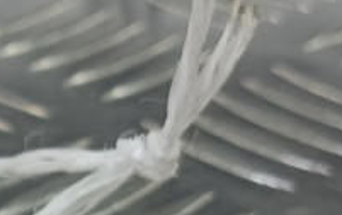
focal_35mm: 124
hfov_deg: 15.8
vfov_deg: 9.5
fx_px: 1157
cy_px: 505
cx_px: -128
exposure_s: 1/50
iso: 105
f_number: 1.6
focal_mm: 4.11
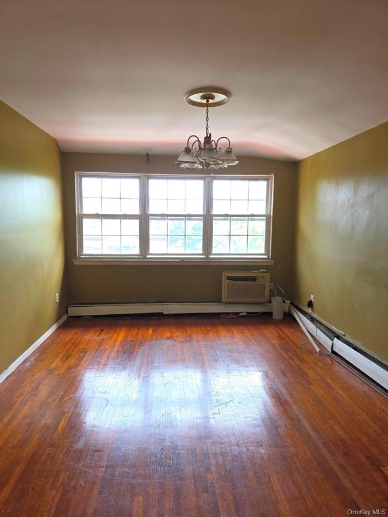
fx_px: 344
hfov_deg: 58.9
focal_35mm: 23
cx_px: 194
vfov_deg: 73.9
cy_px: 258
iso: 50
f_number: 1.7
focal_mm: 6.3
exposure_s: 1/60
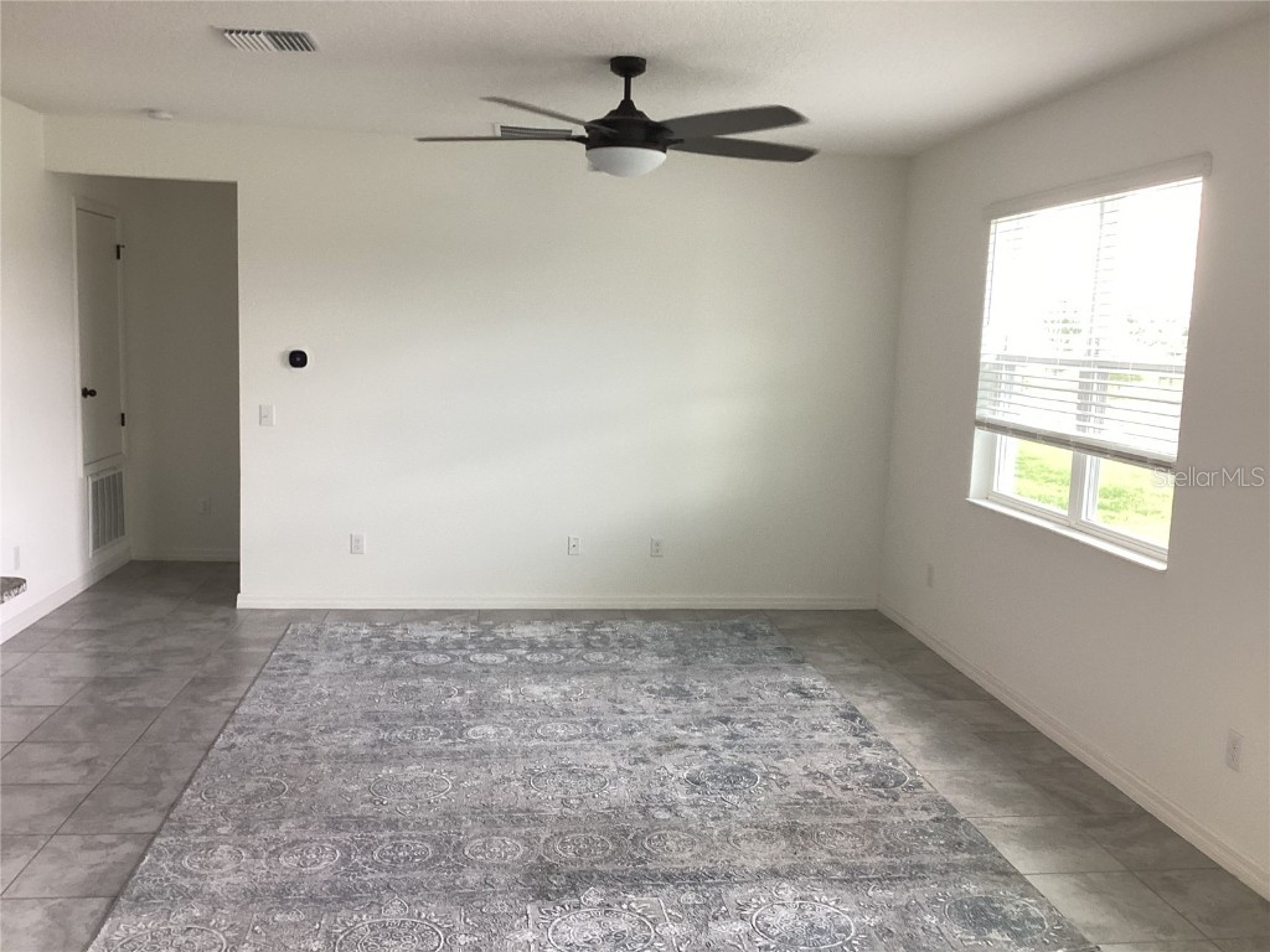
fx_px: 1137
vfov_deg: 45.4
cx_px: 635
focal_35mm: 31
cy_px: 476
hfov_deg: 58.4
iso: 100
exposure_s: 1/60
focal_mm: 3.3
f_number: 2.4
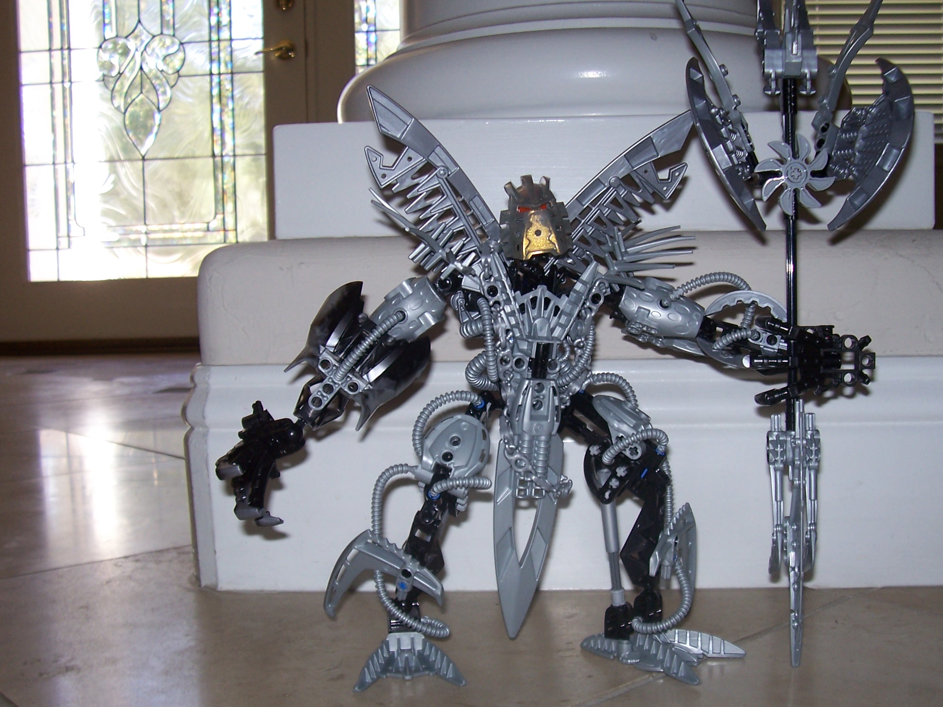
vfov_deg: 35.9
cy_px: 406
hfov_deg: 46.8
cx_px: 504
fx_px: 1090
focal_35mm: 40
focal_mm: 5.6
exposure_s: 1/60
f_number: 2.7
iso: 80
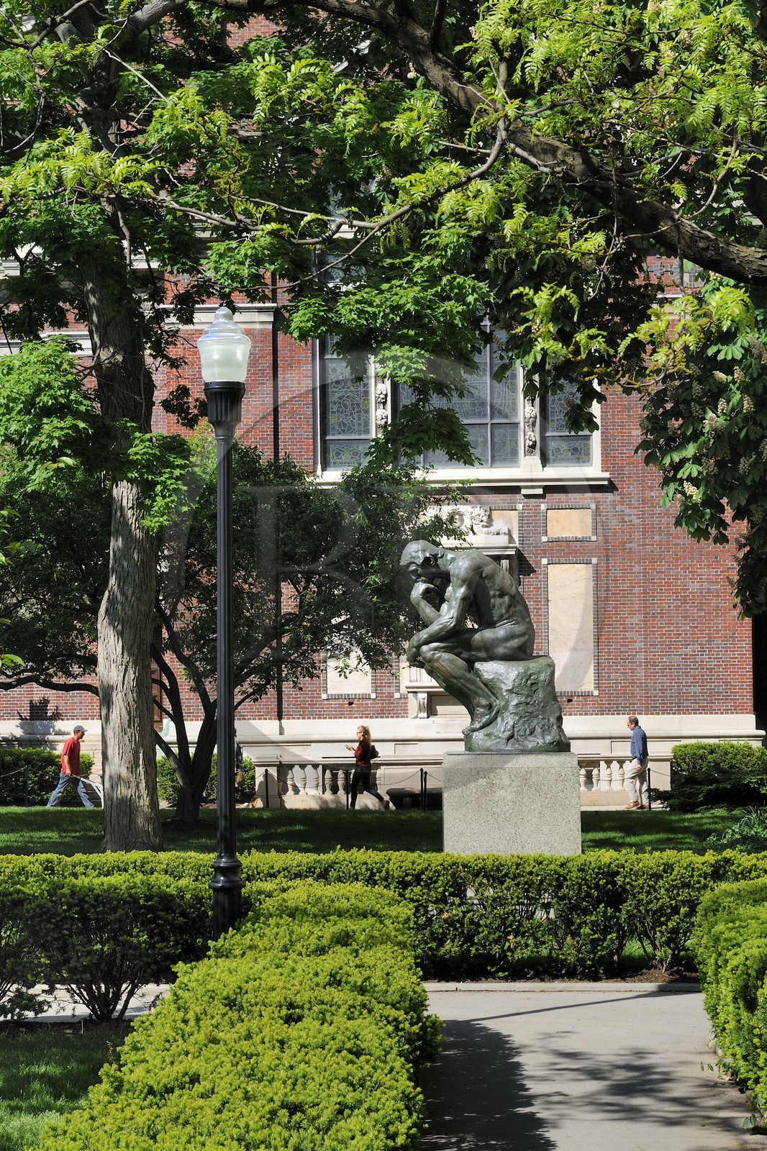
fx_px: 2238
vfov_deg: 28.8
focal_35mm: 70
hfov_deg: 19.4
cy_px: 576
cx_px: 384
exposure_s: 1/160
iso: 200
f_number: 11
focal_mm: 70
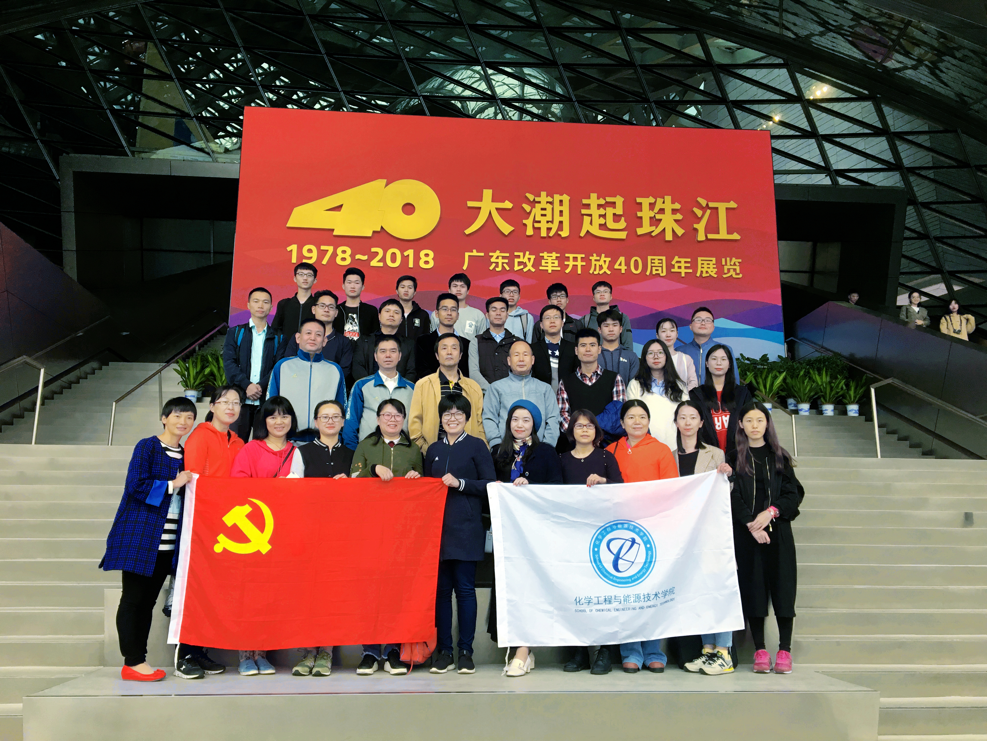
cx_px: 494
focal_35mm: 29
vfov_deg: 48.2
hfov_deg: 61.7
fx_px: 827
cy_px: 370
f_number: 2.2
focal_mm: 4.15
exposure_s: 1/33
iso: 25
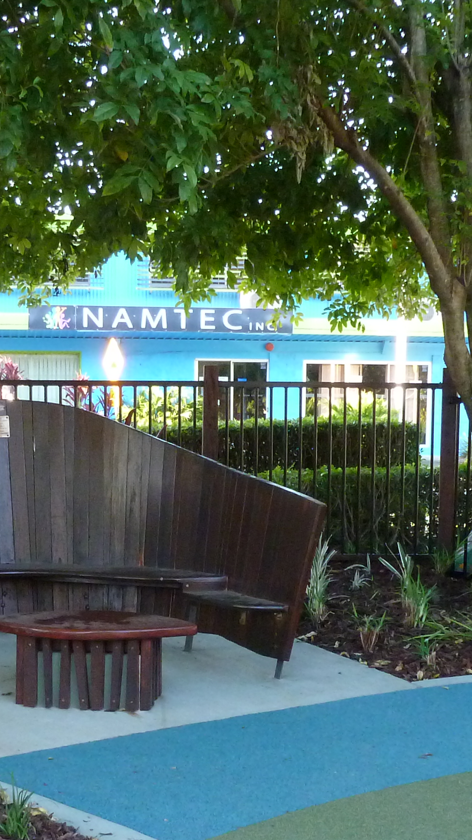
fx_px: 1268
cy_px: 582
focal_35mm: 57
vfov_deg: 36.1
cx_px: 158
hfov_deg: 21.0
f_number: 3.3
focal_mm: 4.3
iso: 400
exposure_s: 1/60
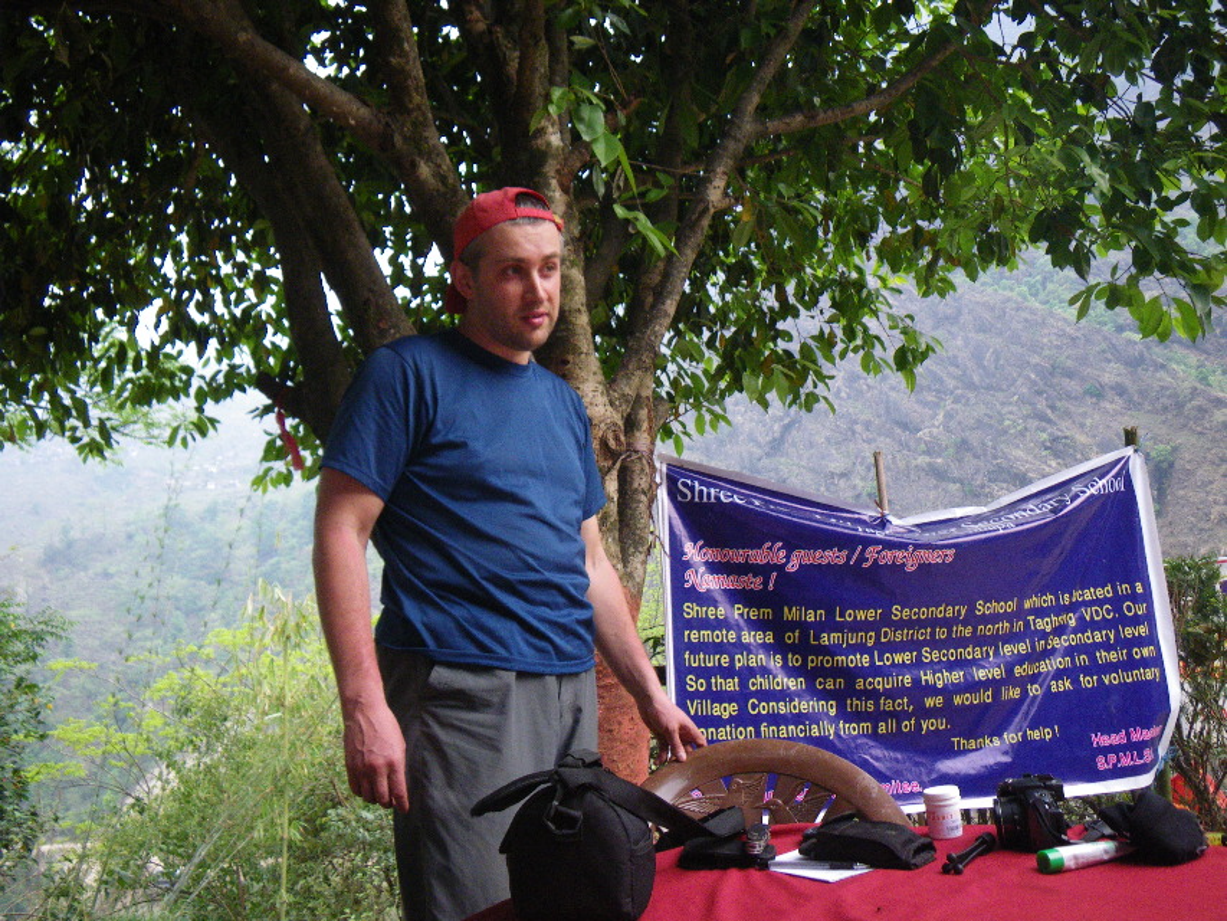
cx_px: 614
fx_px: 993
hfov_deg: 63.4
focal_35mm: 28
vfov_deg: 49.8
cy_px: 460
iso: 320
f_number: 3.5
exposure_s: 1/50
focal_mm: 5
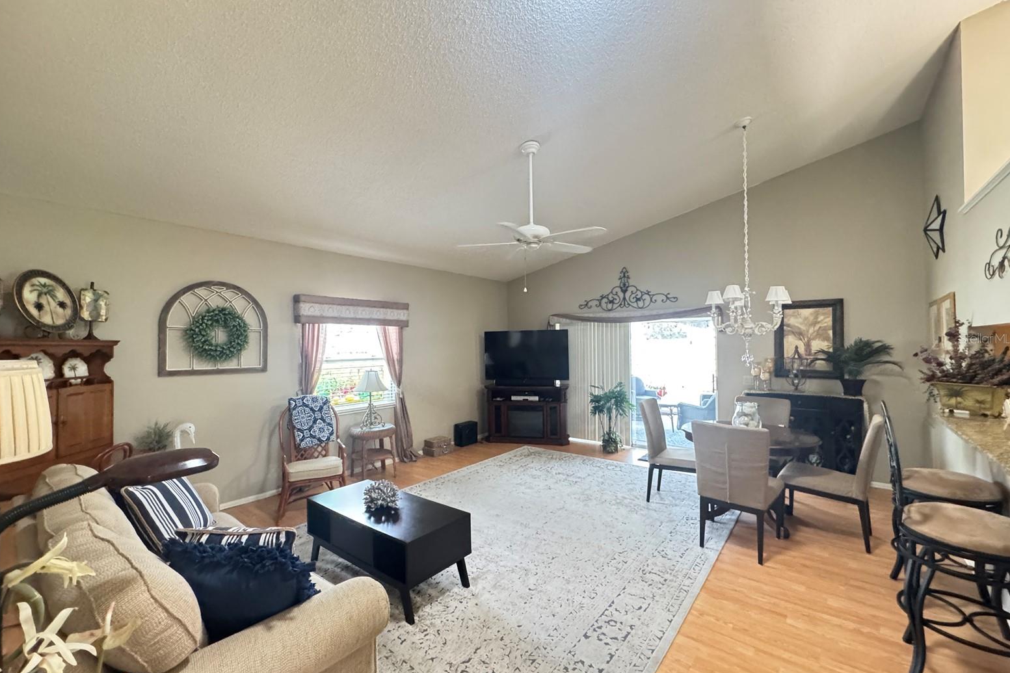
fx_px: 421
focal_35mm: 15
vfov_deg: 77.3
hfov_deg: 100.4
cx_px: 500
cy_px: 338
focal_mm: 2.22
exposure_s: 1/60
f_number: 2.2
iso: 1250
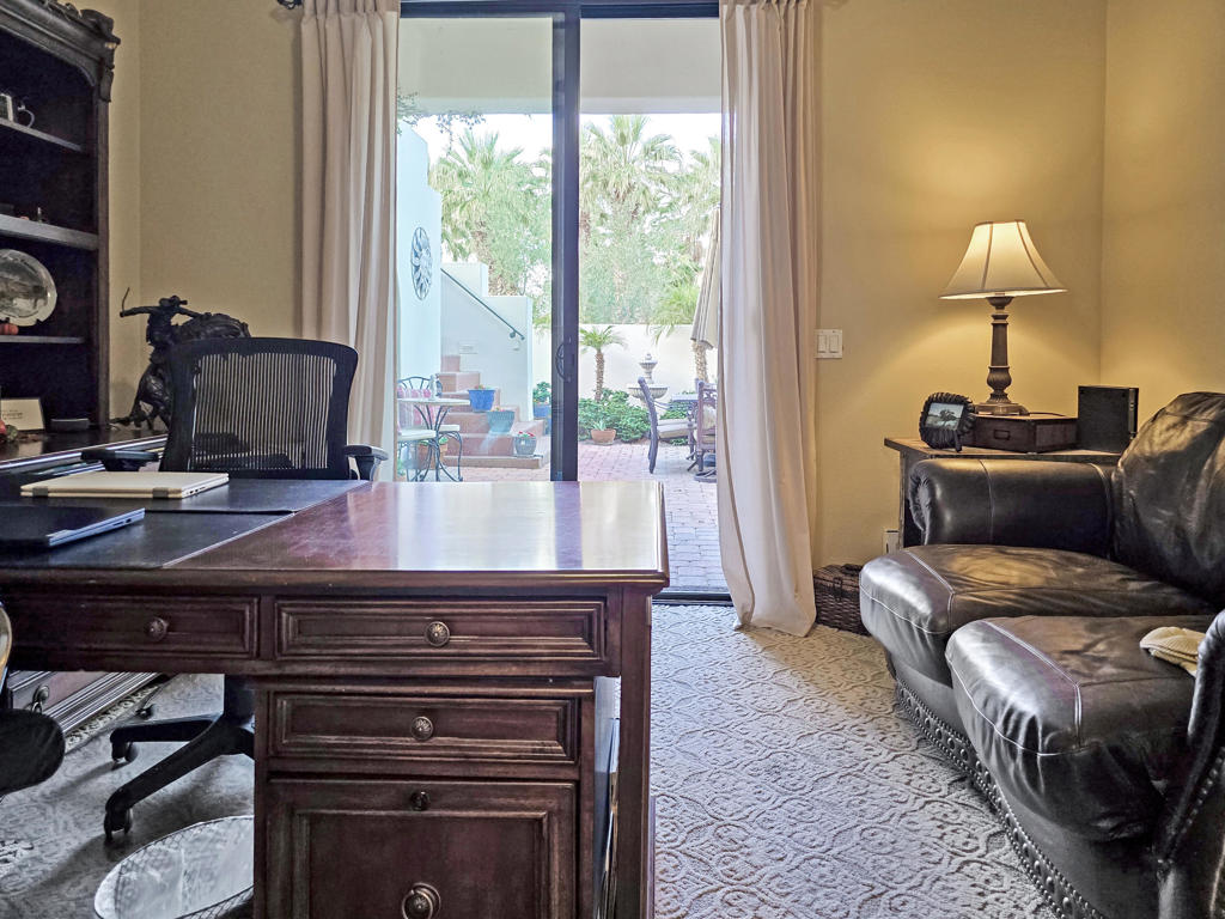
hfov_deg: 73.9
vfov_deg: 58.9
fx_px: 814
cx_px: 612
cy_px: 460
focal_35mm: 23
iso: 160
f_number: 1.7
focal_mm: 6.3
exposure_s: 1/120
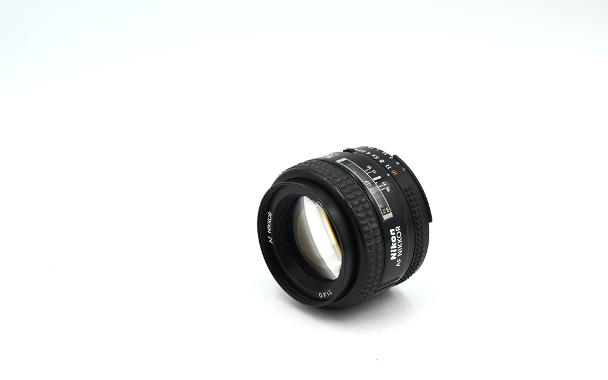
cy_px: 199
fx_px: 1193
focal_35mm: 72
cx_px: 306
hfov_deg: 28.6
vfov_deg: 18.1
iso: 200
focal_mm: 70
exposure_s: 1/50
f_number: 14
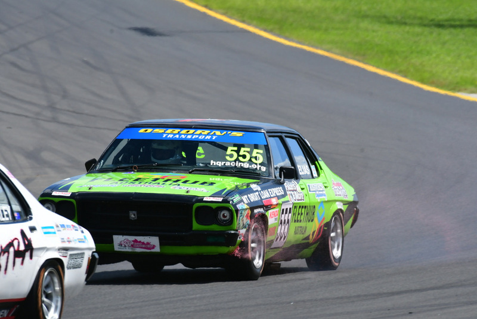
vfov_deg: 1.8
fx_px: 9941
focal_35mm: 750
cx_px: 238
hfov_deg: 2.7
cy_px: 160
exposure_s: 1/500
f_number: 13
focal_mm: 500
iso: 400
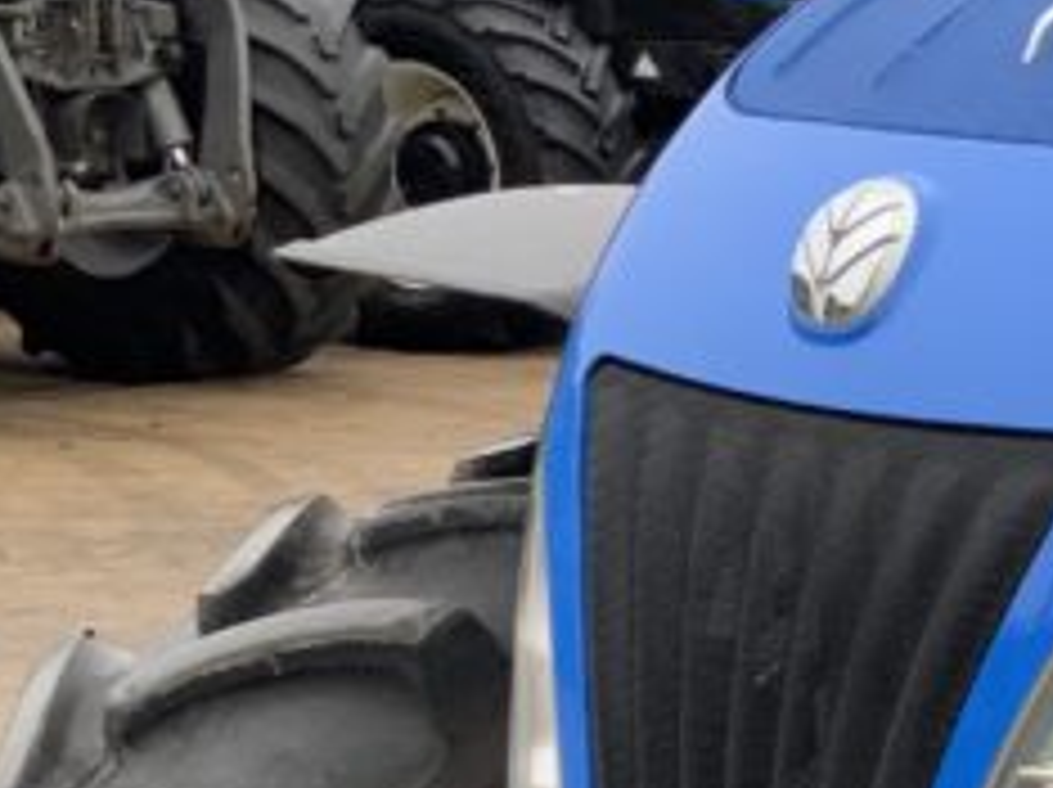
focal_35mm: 127
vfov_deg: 11.6
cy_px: 531
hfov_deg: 14.2
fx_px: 3859
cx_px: 1714
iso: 64
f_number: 1.8
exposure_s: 1/96
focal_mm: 3
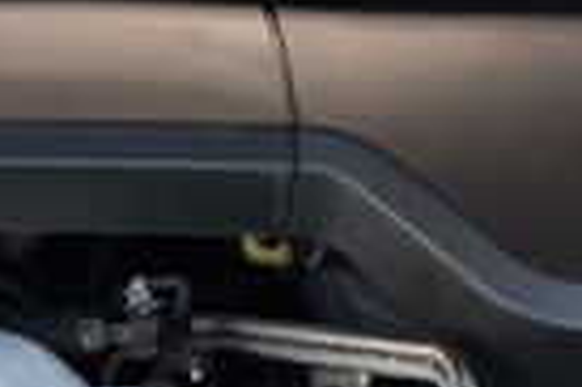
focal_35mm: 126
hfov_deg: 15.6
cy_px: 646
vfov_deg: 10.3
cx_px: -149
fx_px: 2035
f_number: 7.1
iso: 400
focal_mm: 18
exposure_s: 1/30
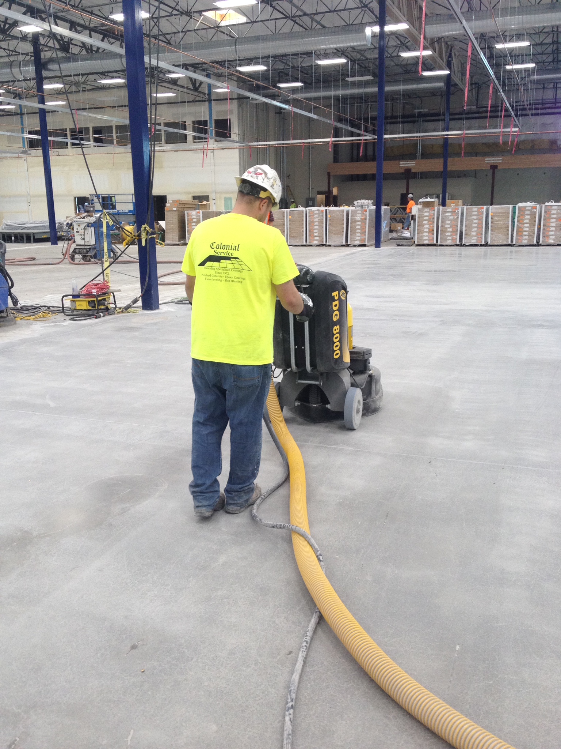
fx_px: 756
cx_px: 280
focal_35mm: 35
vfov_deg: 52.6
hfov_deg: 40.7
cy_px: 374
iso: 100
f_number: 2.4
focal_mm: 4.28
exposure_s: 1/120
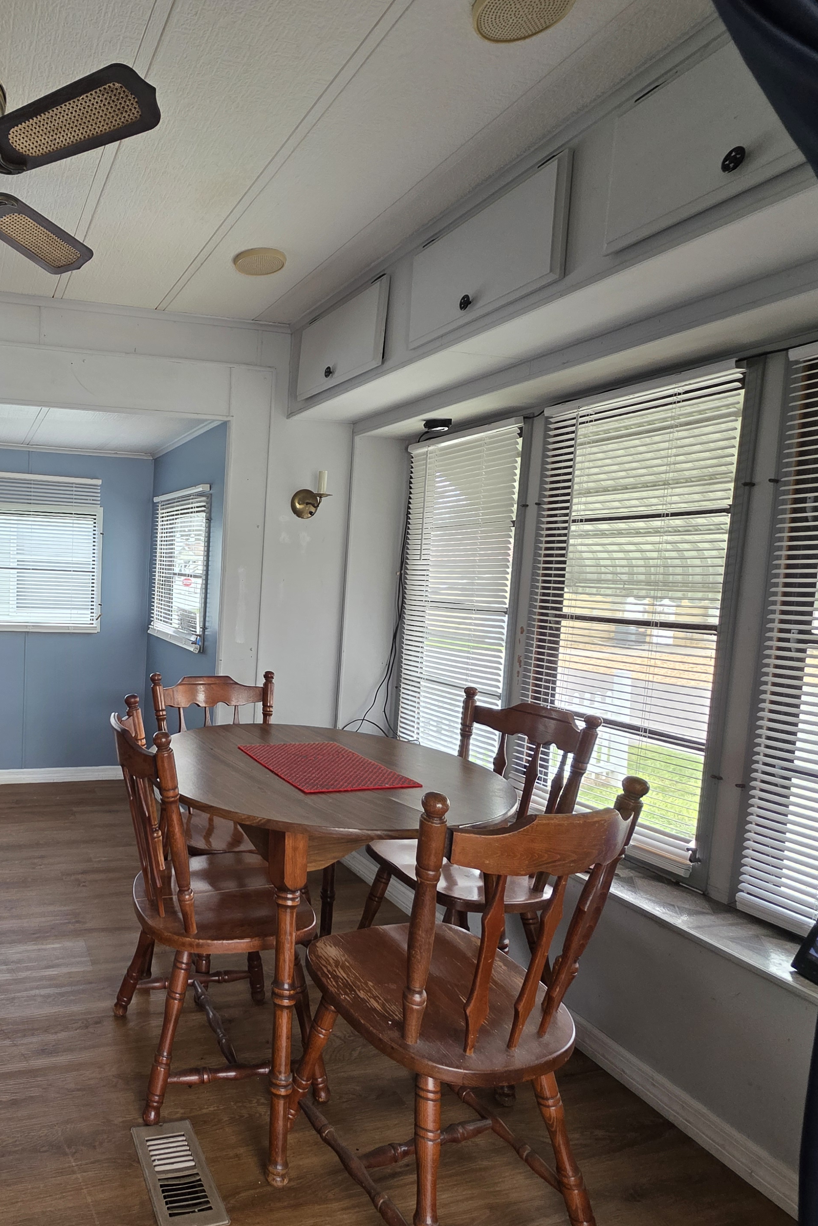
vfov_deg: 86.9
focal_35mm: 19
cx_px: 122
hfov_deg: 57.7
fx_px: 647
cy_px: 625
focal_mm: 2.2
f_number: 1.9
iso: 160
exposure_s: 1/120
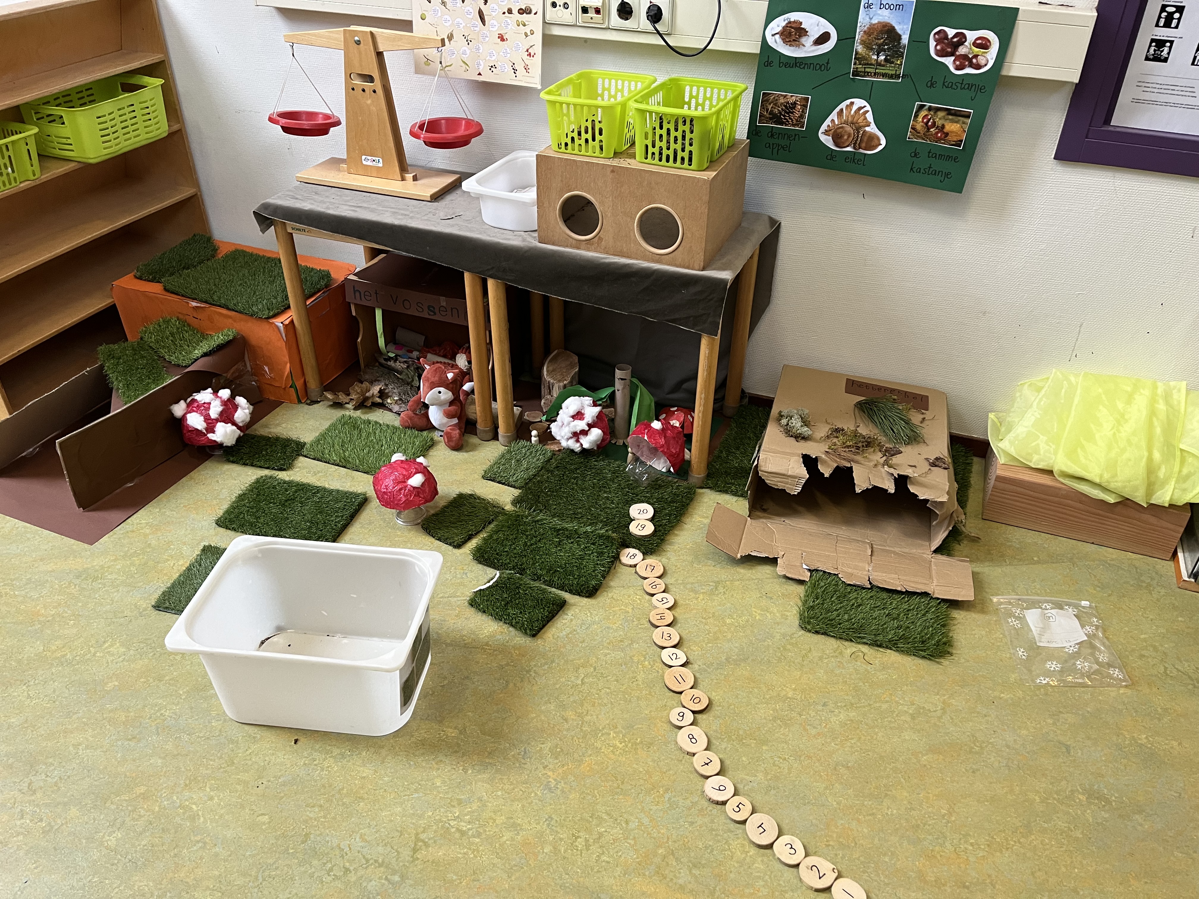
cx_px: 600
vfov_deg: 53.1
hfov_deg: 67.3
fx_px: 901
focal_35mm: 26
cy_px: 450
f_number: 1.6
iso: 160
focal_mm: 5.1
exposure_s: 1/50
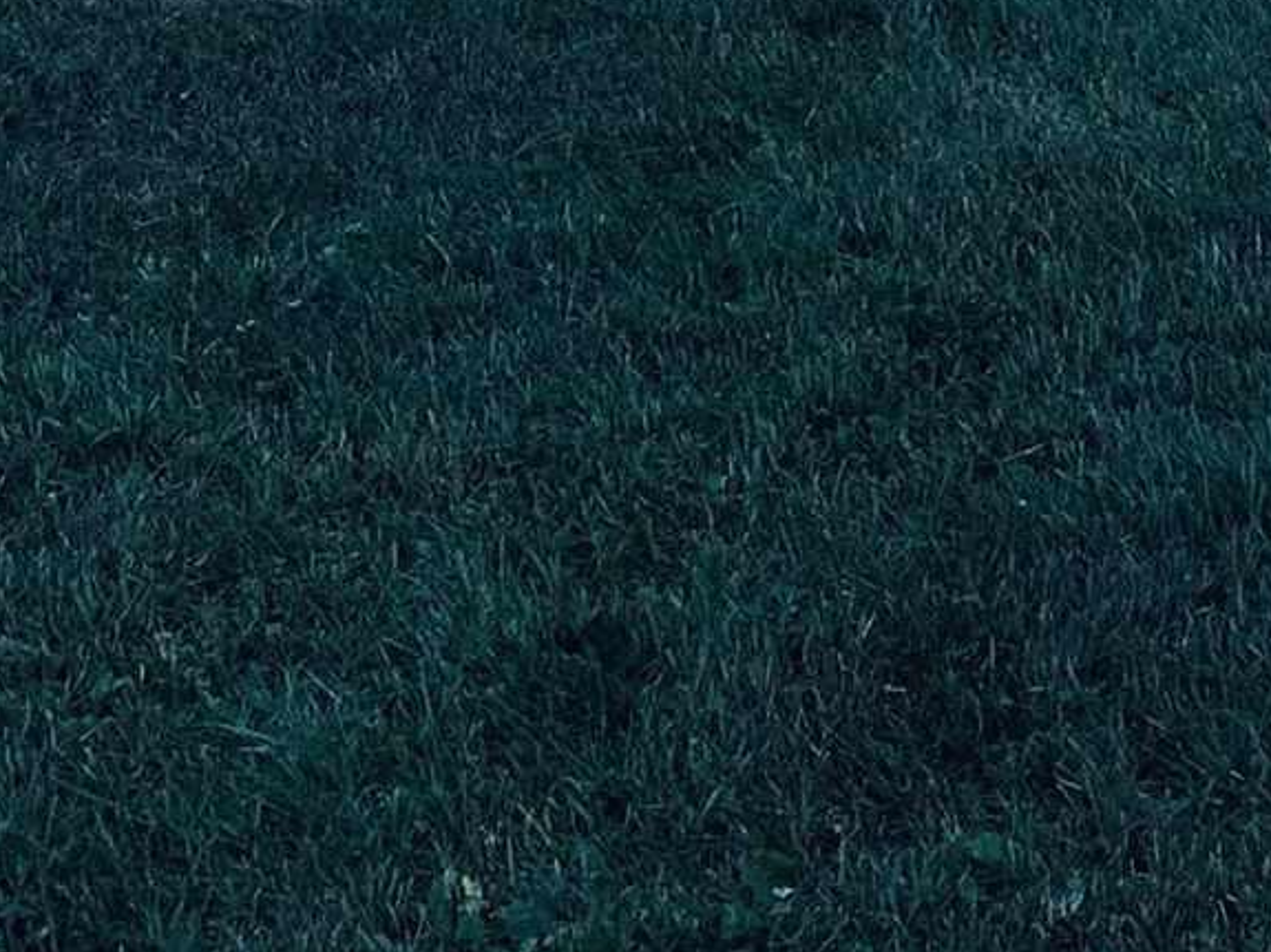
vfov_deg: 9.5
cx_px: 1227
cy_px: -1288
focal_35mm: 139
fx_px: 5103
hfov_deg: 14.0
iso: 25
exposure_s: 1/1088
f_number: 1.8
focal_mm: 4.25
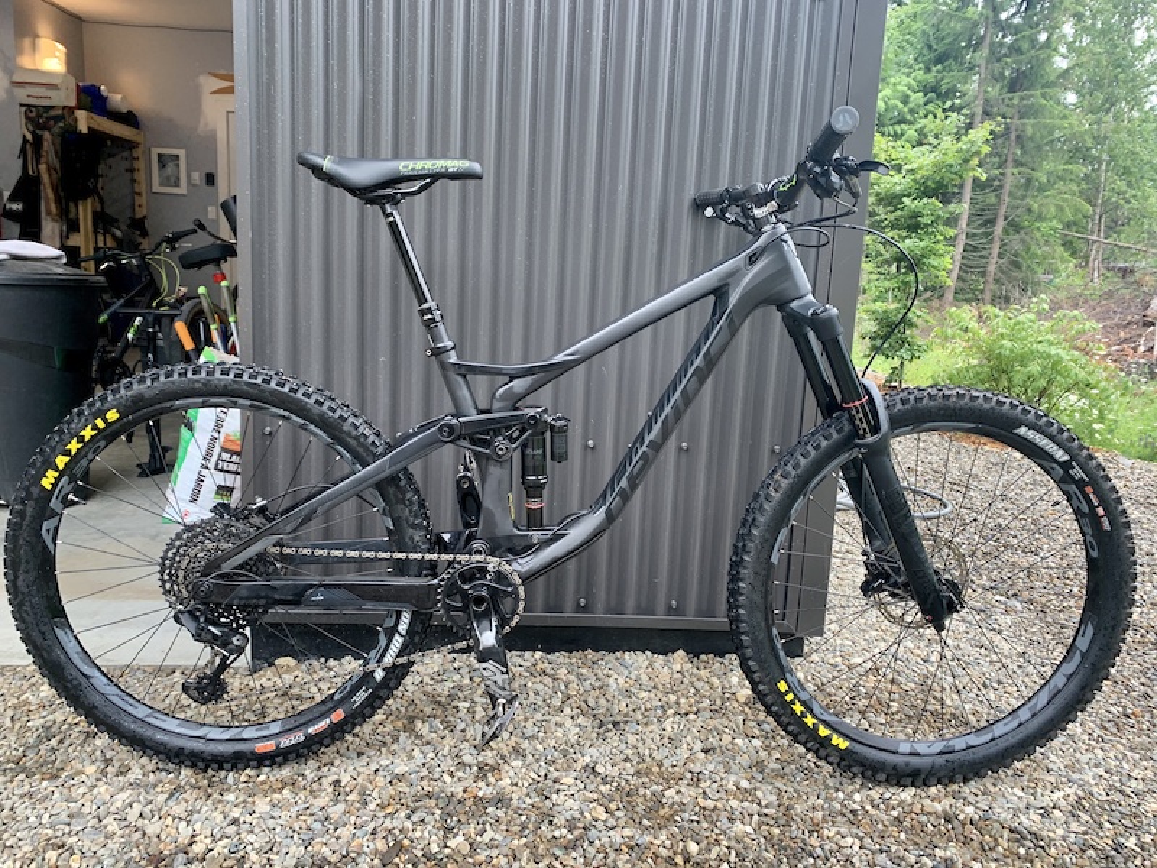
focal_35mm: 26
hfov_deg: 67.3
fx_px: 869
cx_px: 578
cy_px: 434
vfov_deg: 53.1
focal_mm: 4.25
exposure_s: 1/121
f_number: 1.8
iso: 80
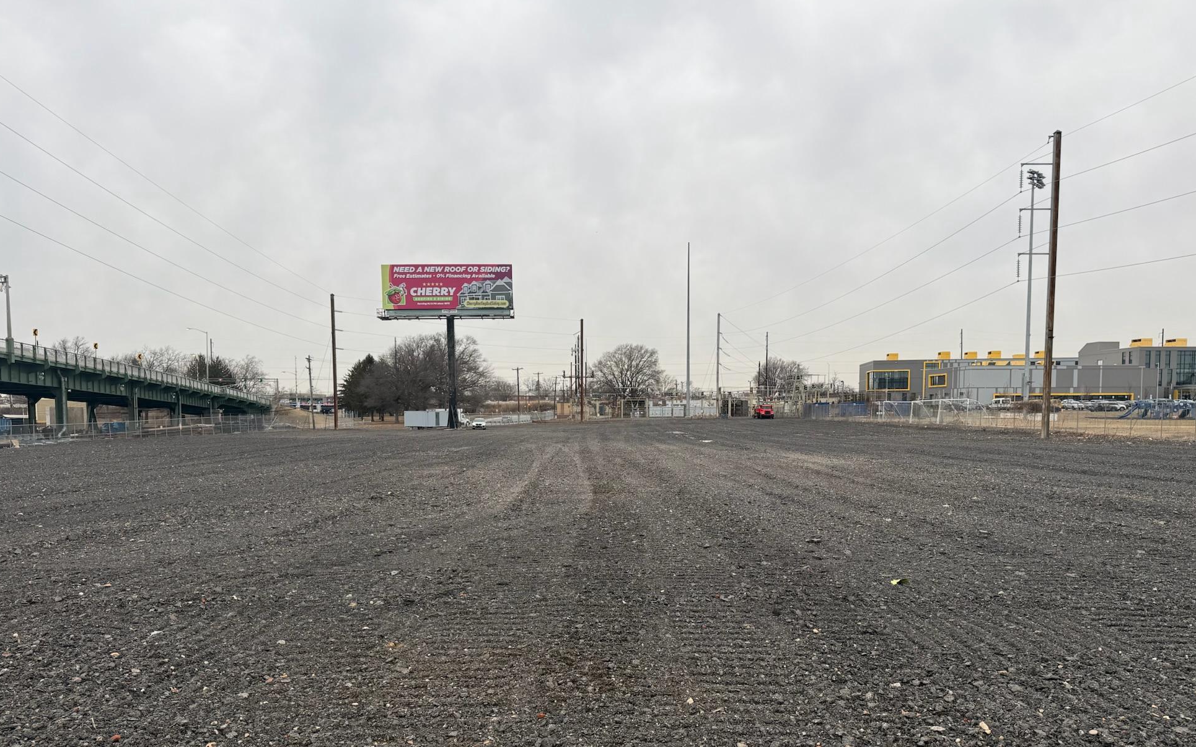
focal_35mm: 27
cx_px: 577
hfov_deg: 68.4
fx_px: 880
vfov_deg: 45.6
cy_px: 470
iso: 80
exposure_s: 1/765
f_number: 1.78
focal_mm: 6.76
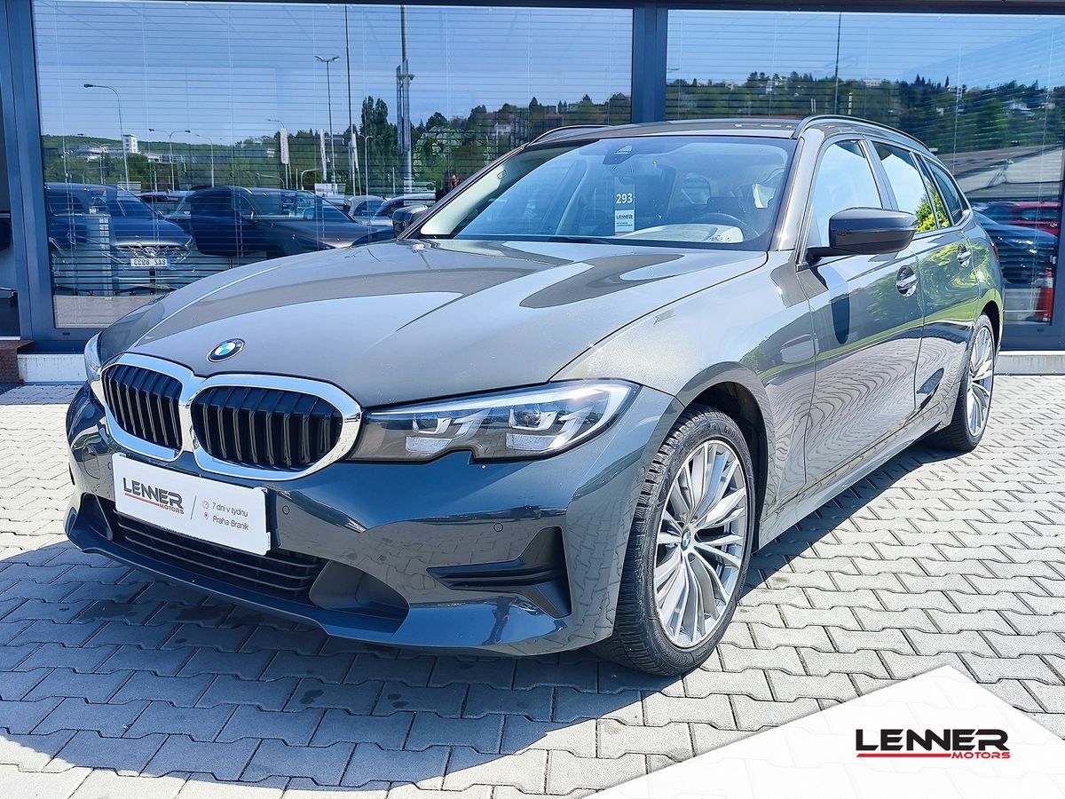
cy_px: 400
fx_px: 708
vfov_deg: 58.9
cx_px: 532
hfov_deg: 73.9
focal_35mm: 23
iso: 50
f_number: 1.69
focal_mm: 7.01
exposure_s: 1/315
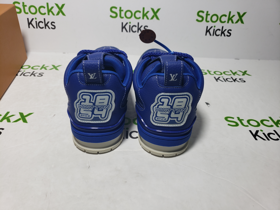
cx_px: 140
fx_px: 210
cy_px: 105
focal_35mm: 26
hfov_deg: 67.3
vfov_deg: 53.1
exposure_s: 1/498
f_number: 1.5
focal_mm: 4.3
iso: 50
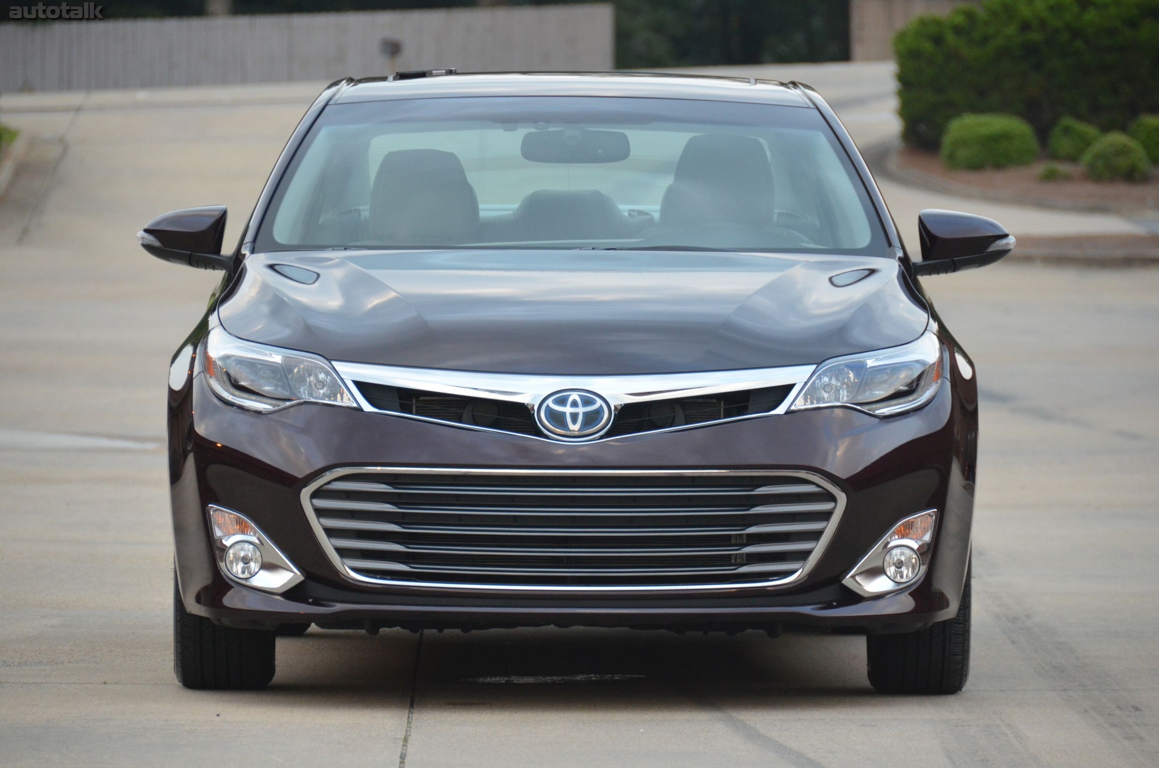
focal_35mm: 255
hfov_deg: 8.1
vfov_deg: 5.4
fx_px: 8193
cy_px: 384
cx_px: 580
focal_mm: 170
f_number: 5.6
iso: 1600
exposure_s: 1/320
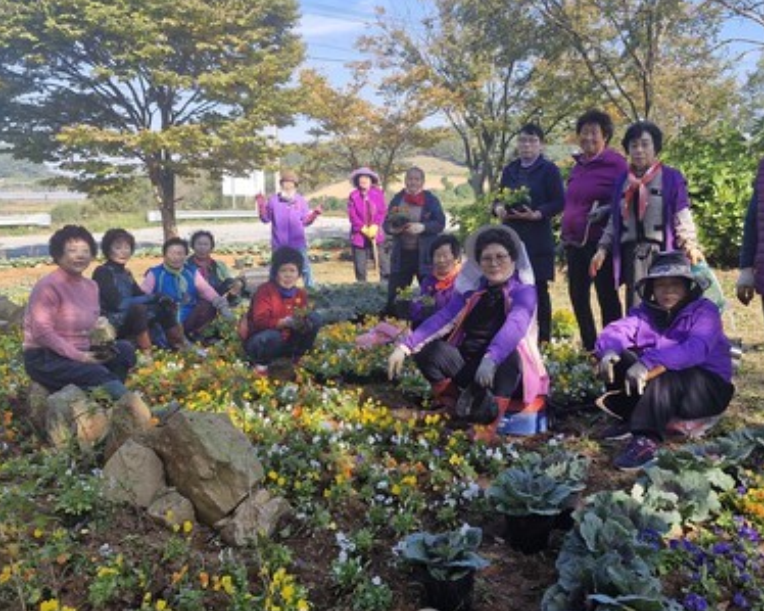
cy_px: 262
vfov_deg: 41.0
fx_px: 814
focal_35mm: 36
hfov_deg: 50.3
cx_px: 409
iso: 50
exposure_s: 1/734
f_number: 1.8
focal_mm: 5.54
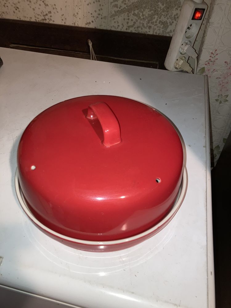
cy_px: 154
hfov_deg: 49.7
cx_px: 116
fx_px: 249
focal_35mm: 28
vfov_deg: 63.4
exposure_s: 1/4
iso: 80
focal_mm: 3.99
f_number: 1.8
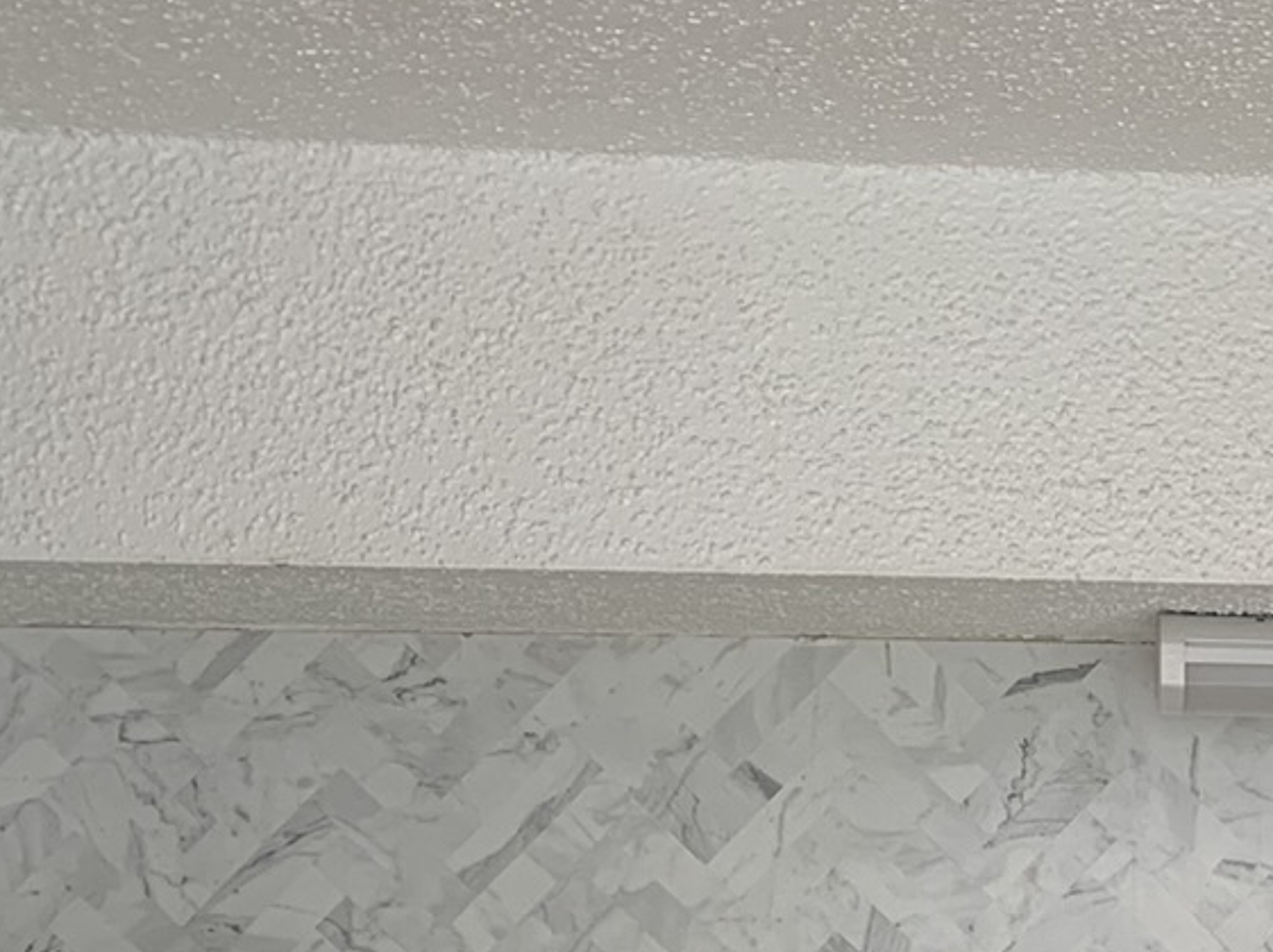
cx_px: 1641
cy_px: 1566
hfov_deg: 19.2
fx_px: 3491
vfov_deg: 14.2
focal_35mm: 95
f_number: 1.8
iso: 50
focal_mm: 4.25
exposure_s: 1/121
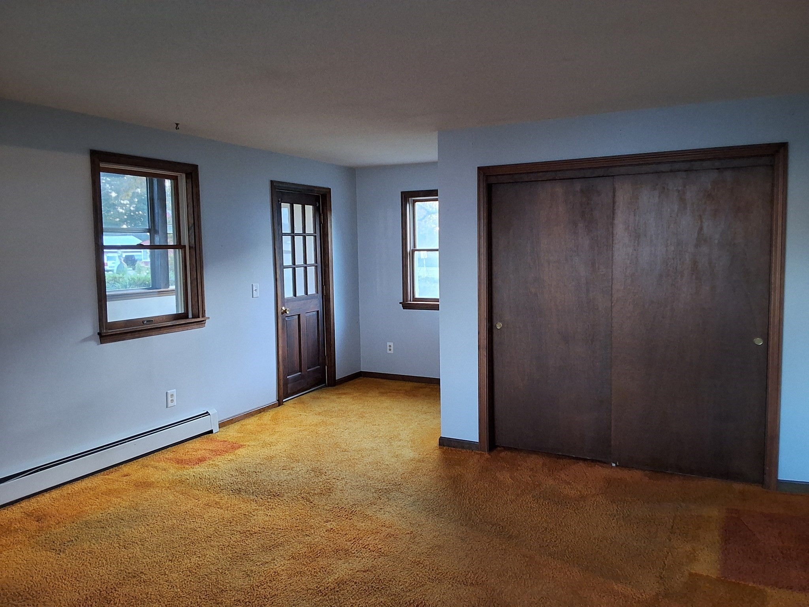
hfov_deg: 63.4
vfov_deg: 49.7
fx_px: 654
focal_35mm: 28
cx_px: 404
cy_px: 304
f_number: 1.9
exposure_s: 1/24
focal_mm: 2.91
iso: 320
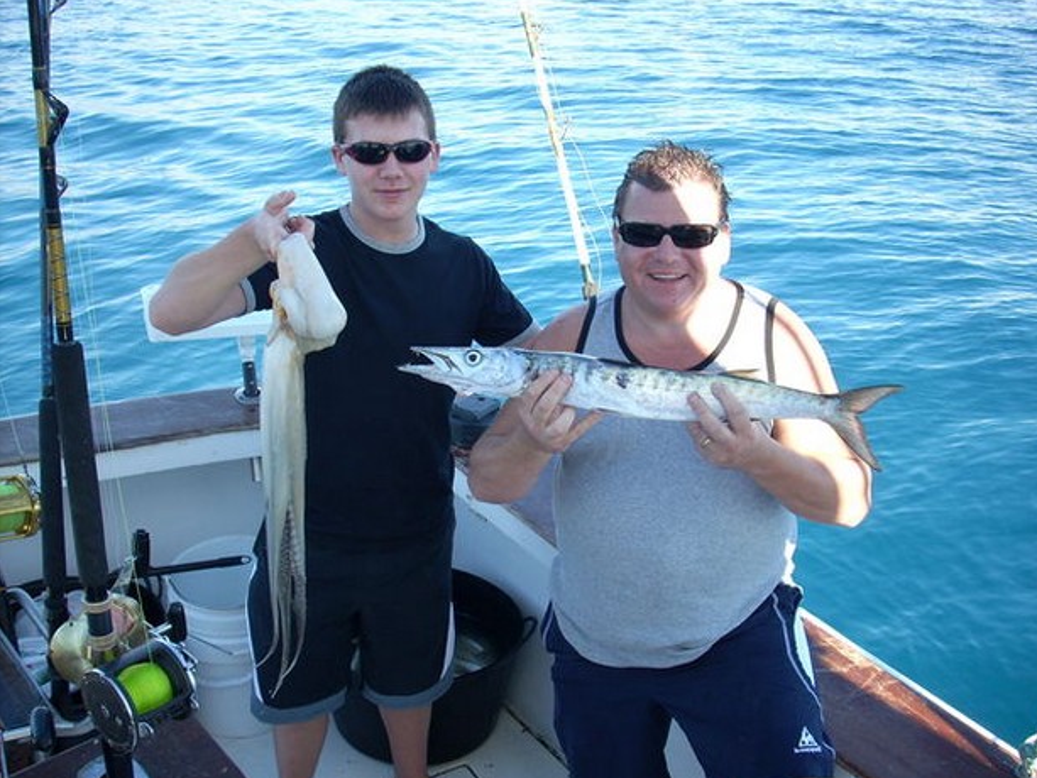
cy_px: 391
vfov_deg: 37.7
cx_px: 529
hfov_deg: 49.0
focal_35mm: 38
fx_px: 1139
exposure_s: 1/210
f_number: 2.8
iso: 64
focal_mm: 6.2
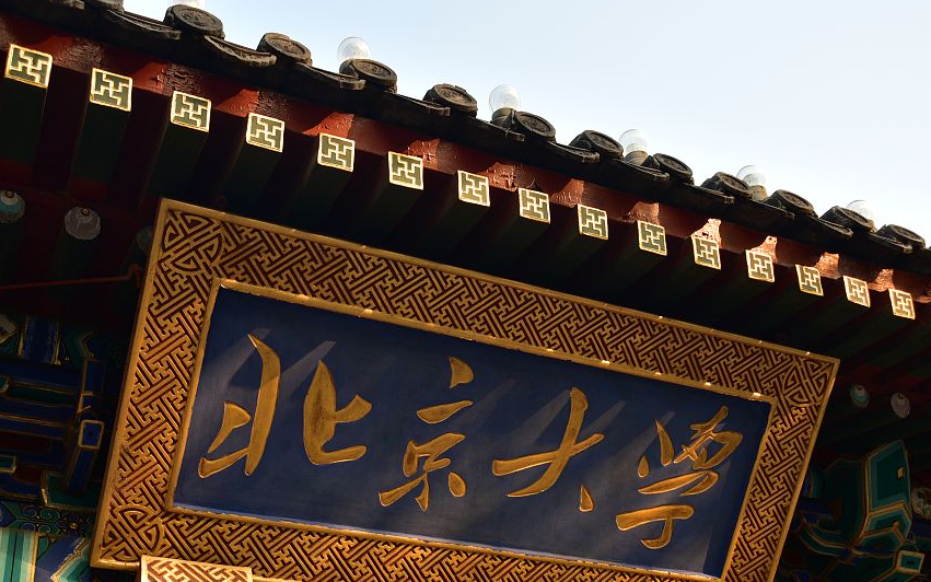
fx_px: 1167
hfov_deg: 43.5
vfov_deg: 27.7
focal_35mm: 46
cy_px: 427
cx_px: 442
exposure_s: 1/80
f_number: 6.3
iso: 200
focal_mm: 32
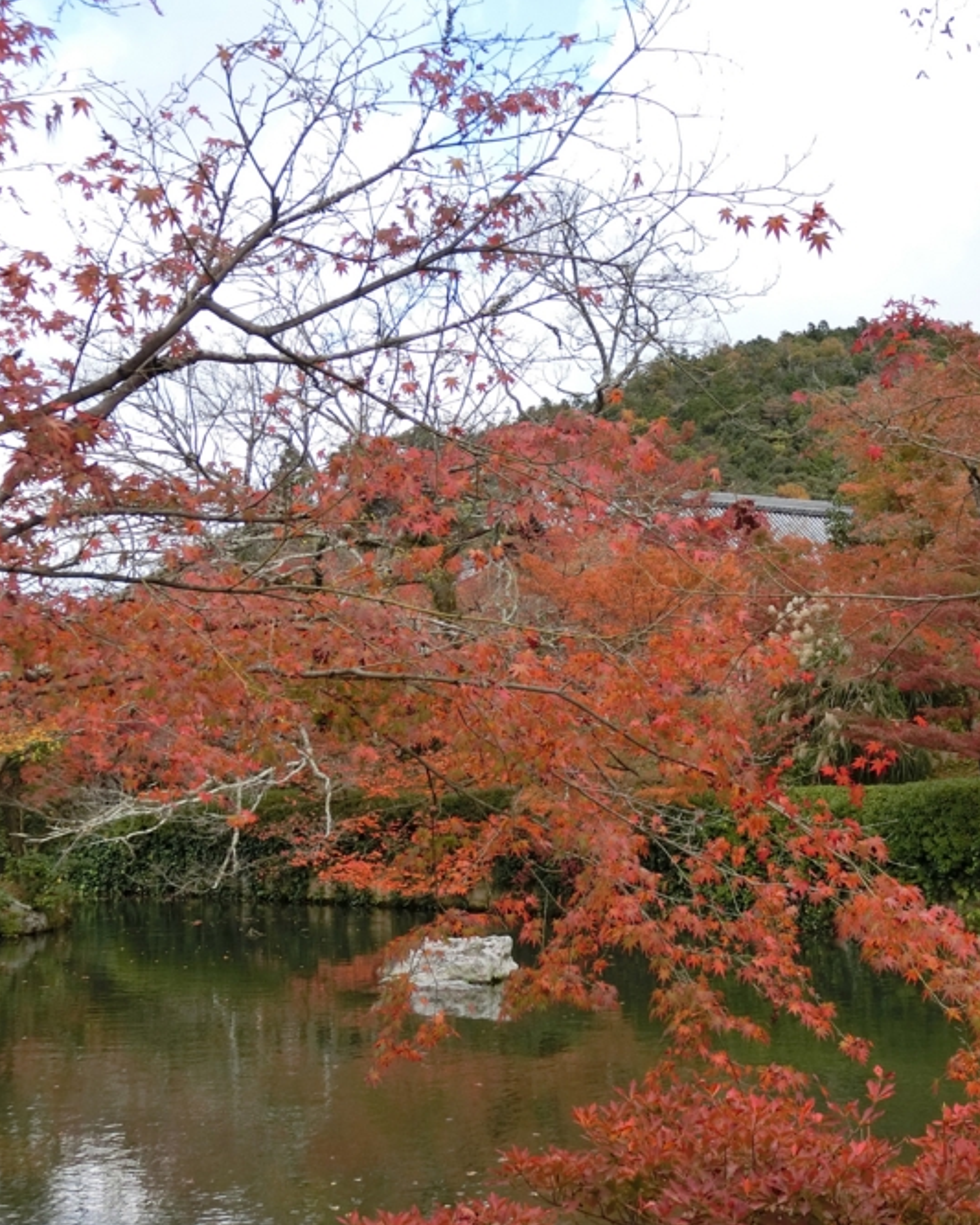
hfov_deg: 33.2
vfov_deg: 41.1
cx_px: 623
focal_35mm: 45
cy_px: 616
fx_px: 1631
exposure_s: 1/200
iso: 80
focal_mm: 5.4
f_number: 3.7
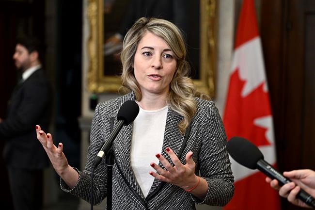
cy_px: 105
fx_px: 674
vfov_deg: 17.7
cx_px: 158
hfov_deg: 26.3
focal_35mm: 77
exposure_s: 1/640
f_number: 2.8
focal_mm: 77
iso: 2000
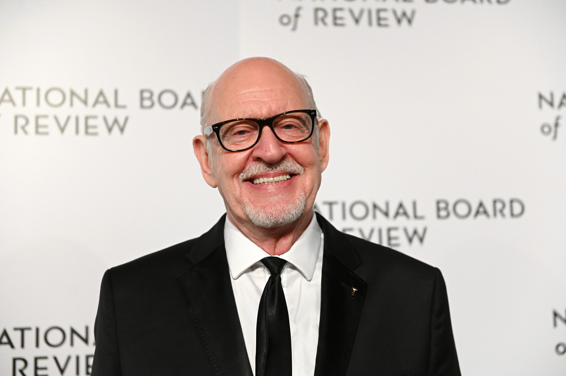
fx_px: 943
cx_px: 283
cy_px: 188
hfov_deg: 33.4
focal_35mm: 60
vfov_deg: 22.6
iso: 10000
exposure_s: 1/400
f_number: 2.8
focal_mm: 60
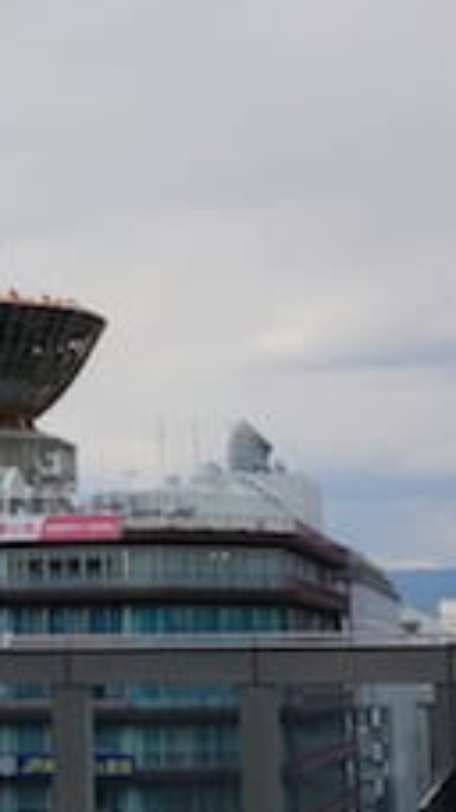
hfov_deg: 10.6
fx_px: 2398
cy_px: 139
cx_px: -126
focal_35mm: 111
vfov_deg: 19.0
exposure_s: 1/160
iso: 100
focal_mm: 27
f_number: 13
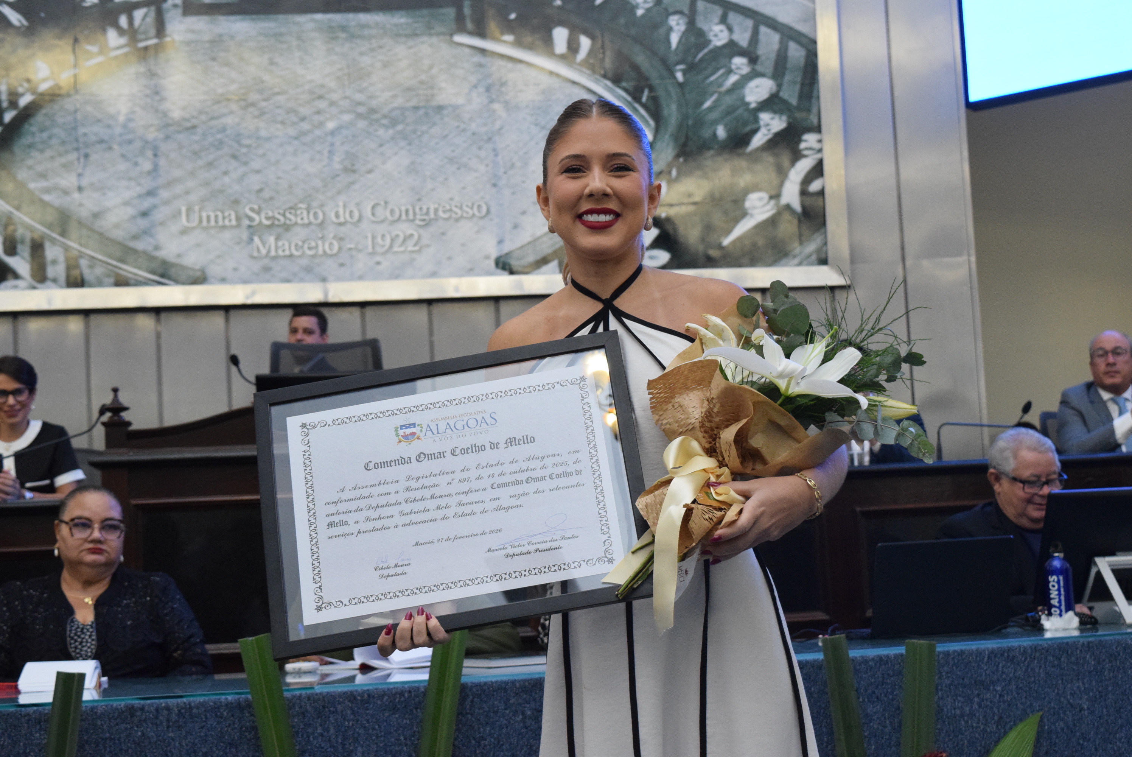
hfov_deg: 35.0
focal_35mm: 57
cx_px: 566
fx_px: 1794
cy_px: 378
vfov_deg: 23.8
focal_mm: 38
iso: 2200
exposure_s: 1/60
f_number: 8
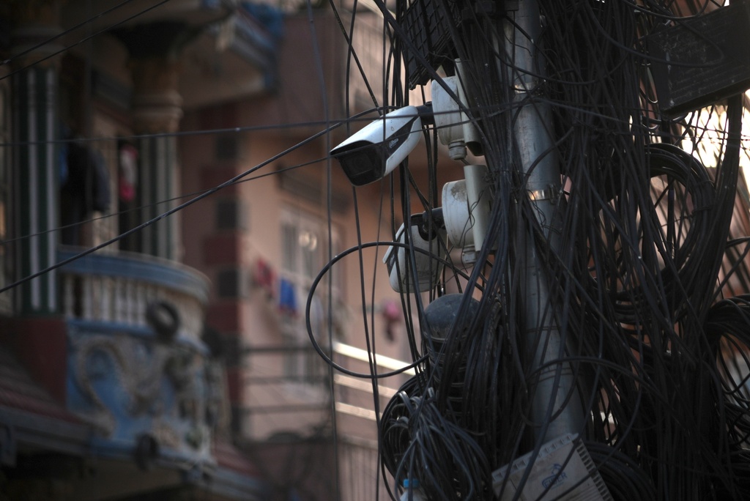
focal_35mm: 226
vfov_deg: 6.1
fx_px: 4711
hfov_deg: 9.1
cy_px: 250
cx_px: 375
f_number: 6.3
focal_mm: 226
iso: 100
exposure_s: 1/640
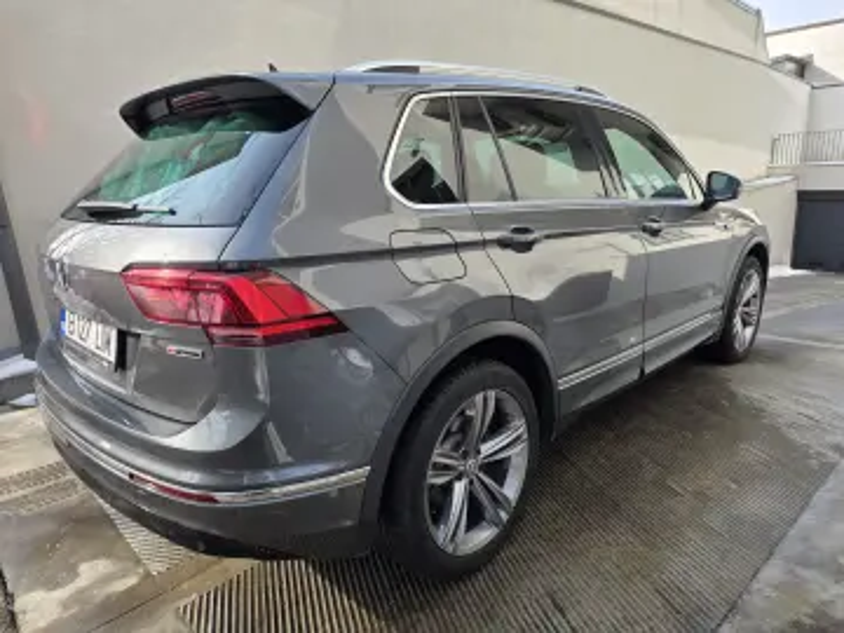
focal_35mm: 23
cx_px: 422
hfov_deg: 73.9
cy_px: 316
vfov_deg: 58.9
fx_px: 561
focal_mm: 6.25
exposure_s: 1/1636
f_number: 1.7
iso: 80
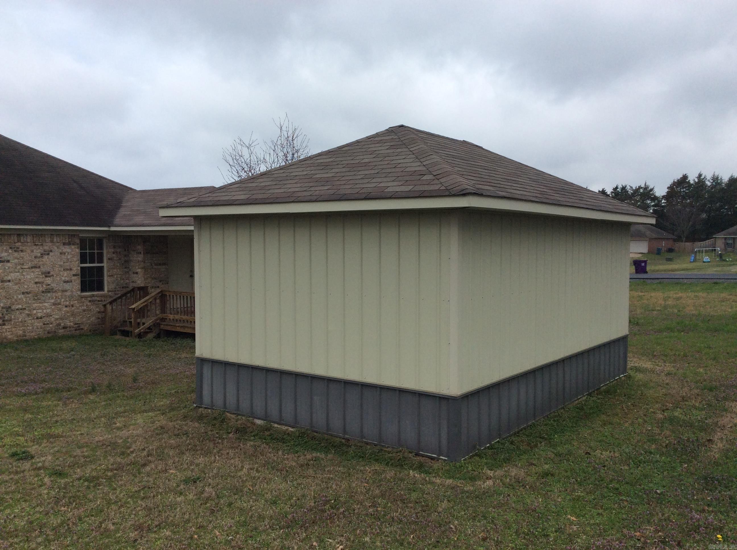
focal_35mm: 32
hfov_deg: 56.9
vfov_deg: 44.1
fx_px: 680
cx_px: 368
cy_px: 275
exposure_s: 1/752
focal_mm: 3.3
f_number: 2.4
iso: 32
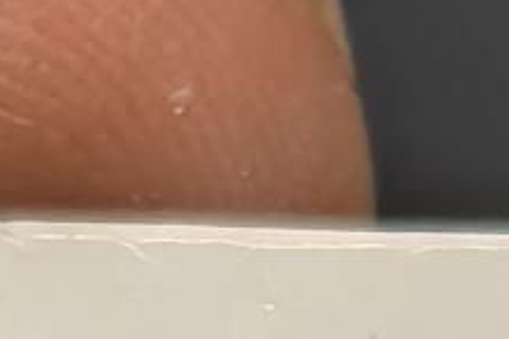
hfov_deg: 4.5
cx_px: 504
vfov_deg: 2.8
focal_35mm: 461
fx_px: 6518
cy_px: 1649
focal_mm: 6.98
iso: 320
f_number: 2
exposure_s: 1/100
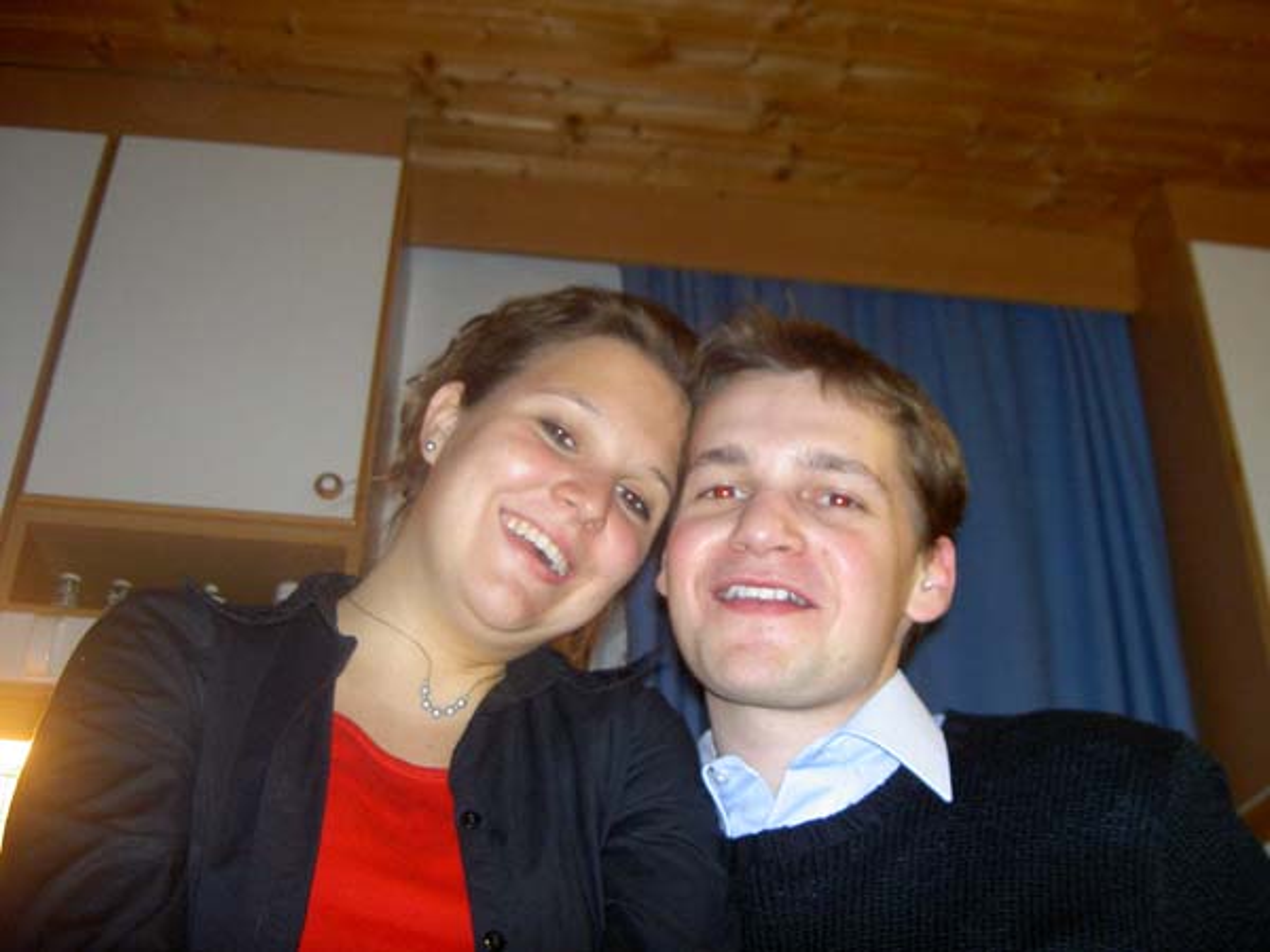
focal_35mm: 39
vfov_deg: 36.8
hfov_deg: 47.9
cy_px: 476
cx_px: 635
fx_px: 1431
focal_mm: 8
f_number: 2.8
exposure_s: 1/59.5
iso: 100
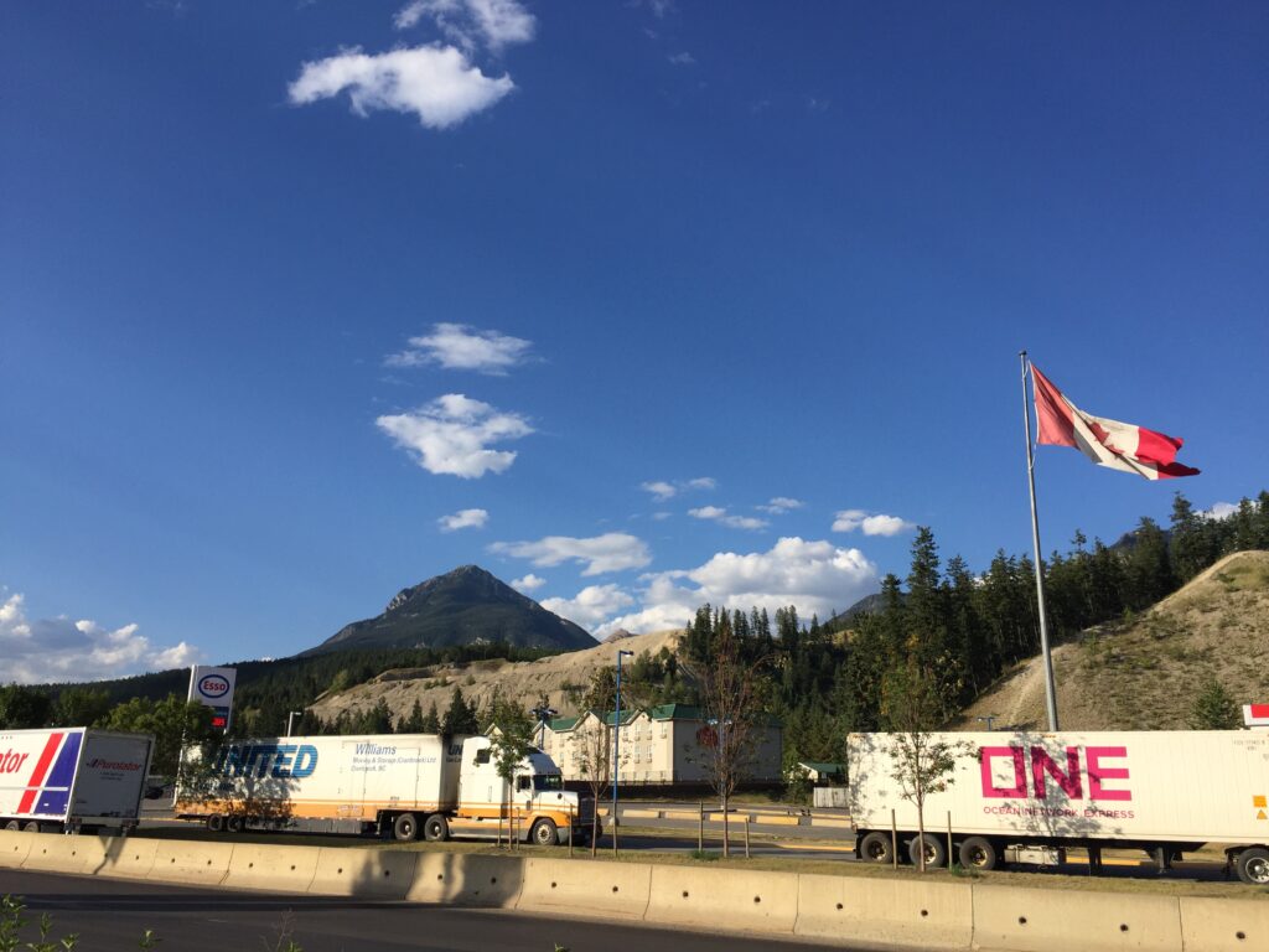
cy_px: 476
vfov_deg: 48.2
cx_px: 634
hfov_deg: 61.7
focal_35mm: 29
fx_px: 1063
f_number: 2.2
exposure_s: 1/2326
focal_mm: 4.15
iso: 32
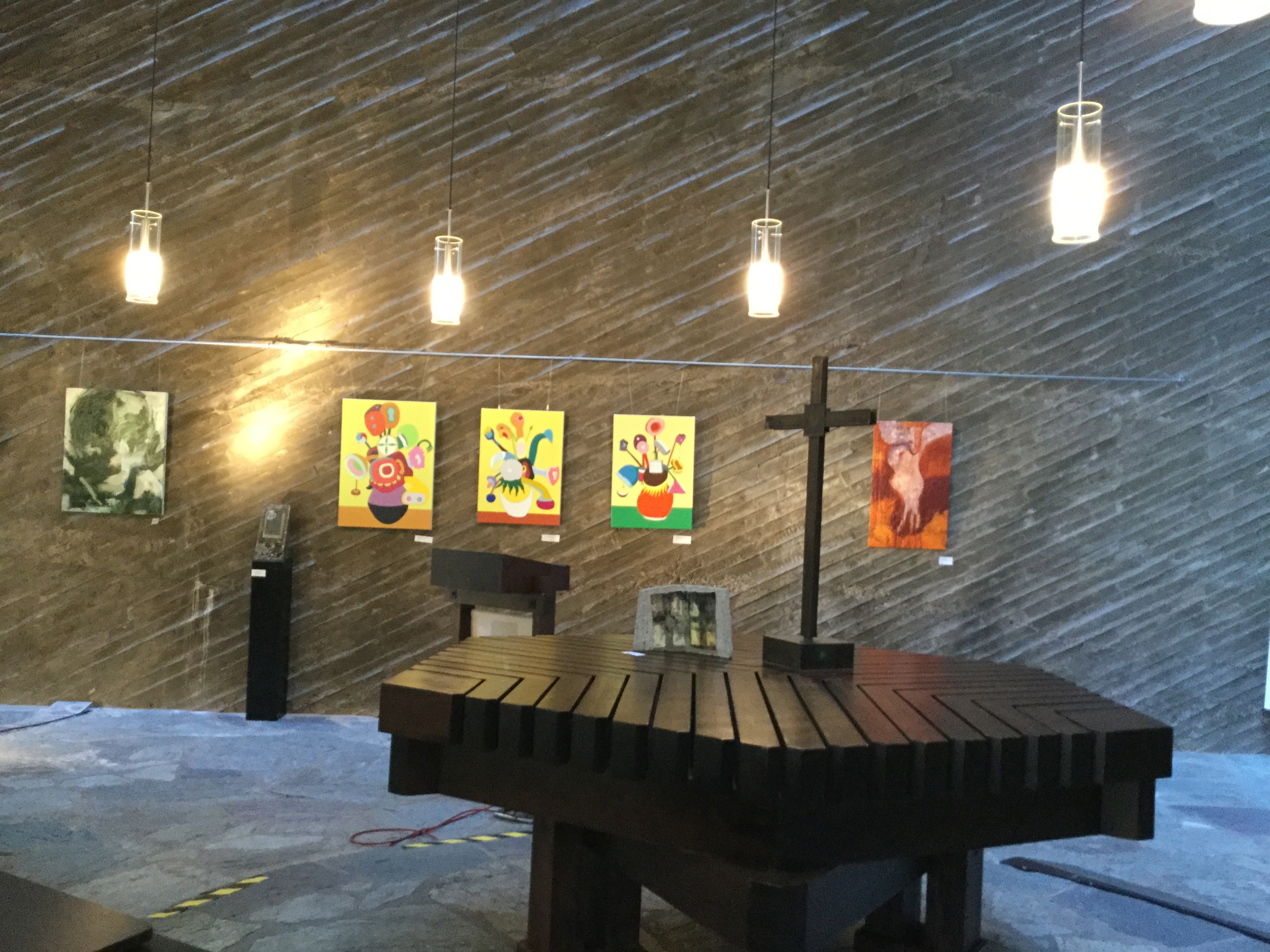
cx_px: 635
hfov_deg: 58.4
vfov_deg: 45.4
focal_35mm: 31
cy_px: 476
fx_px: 1137
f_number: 2.4
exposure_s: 1/25
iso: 200
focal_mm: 3.3
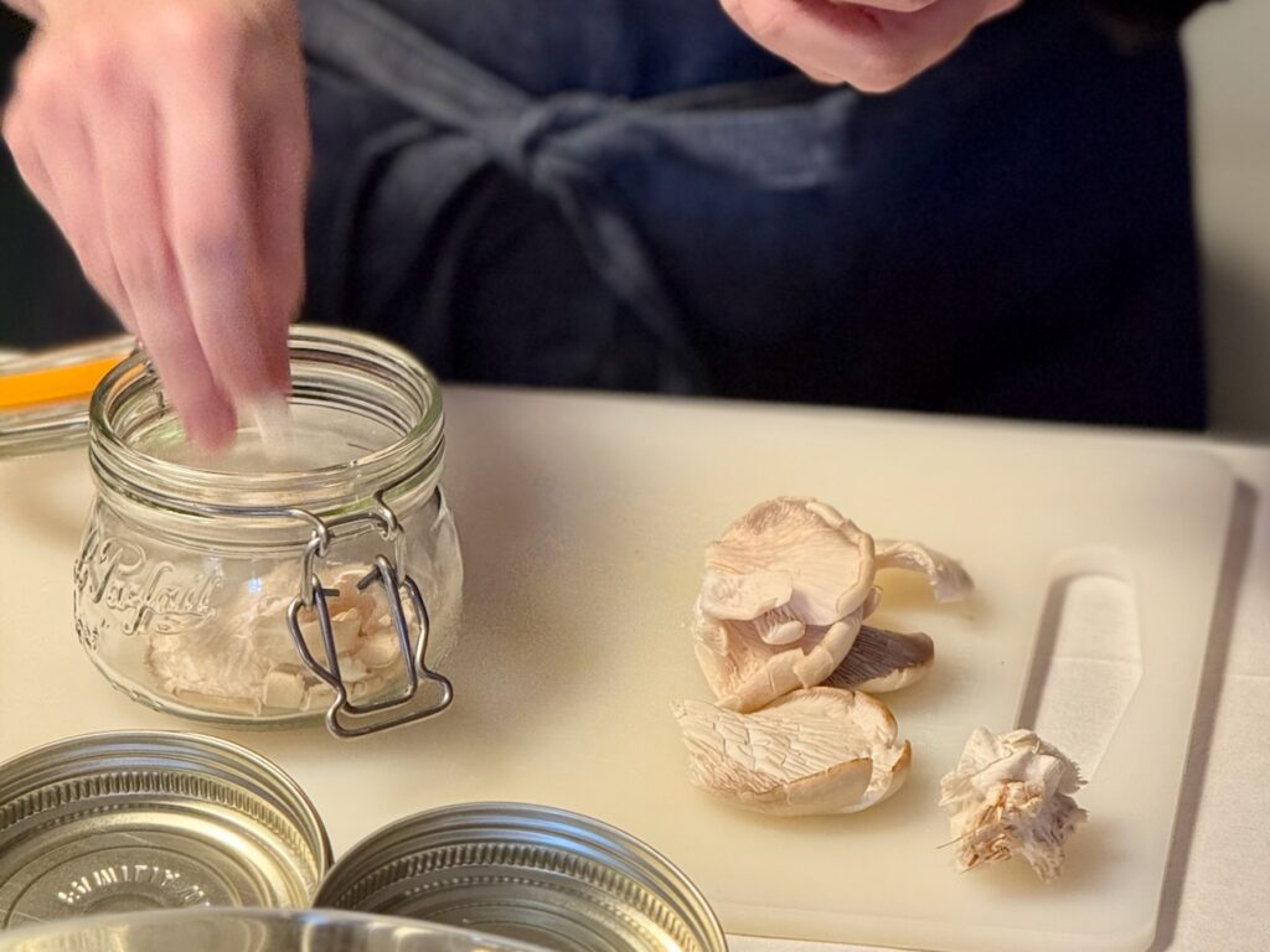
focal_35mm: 120
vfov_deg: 12.3
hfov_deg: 16.4
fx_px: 4403
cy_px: 476
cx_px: 635
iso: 400
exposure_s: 1/50
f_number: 2.8
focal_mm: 15.66
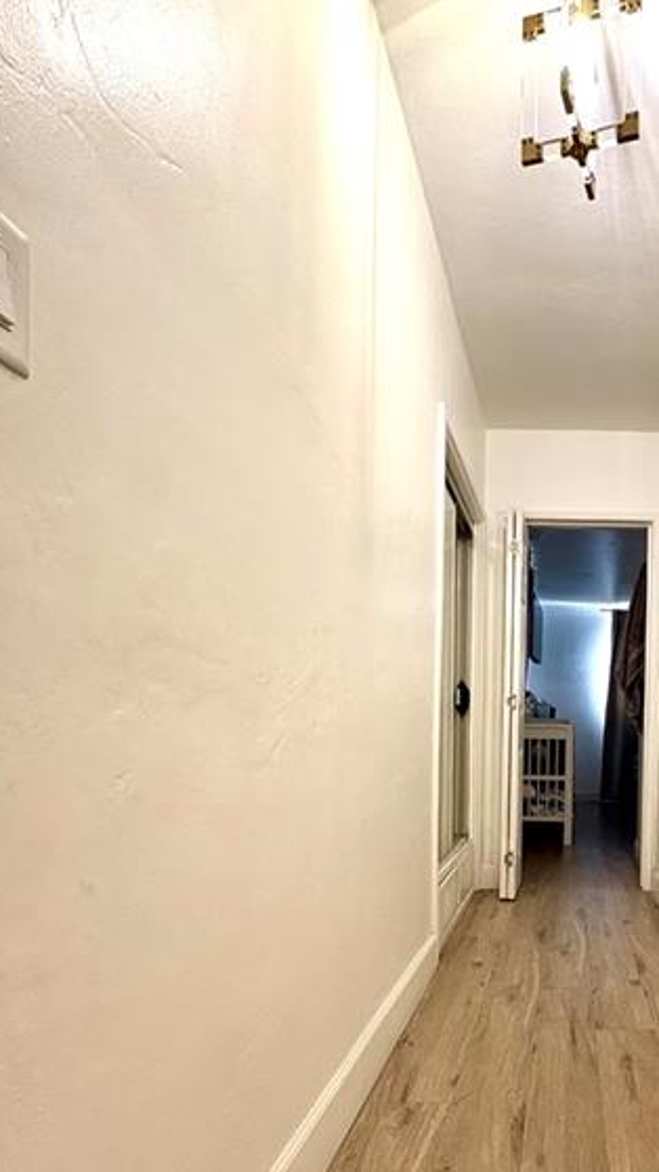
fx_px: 652
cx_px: 575
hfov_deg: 48.7
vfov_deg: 81.8
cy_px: 752
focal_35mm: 21
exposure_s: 1/60
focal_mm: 2.22
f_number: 2.2
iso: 320
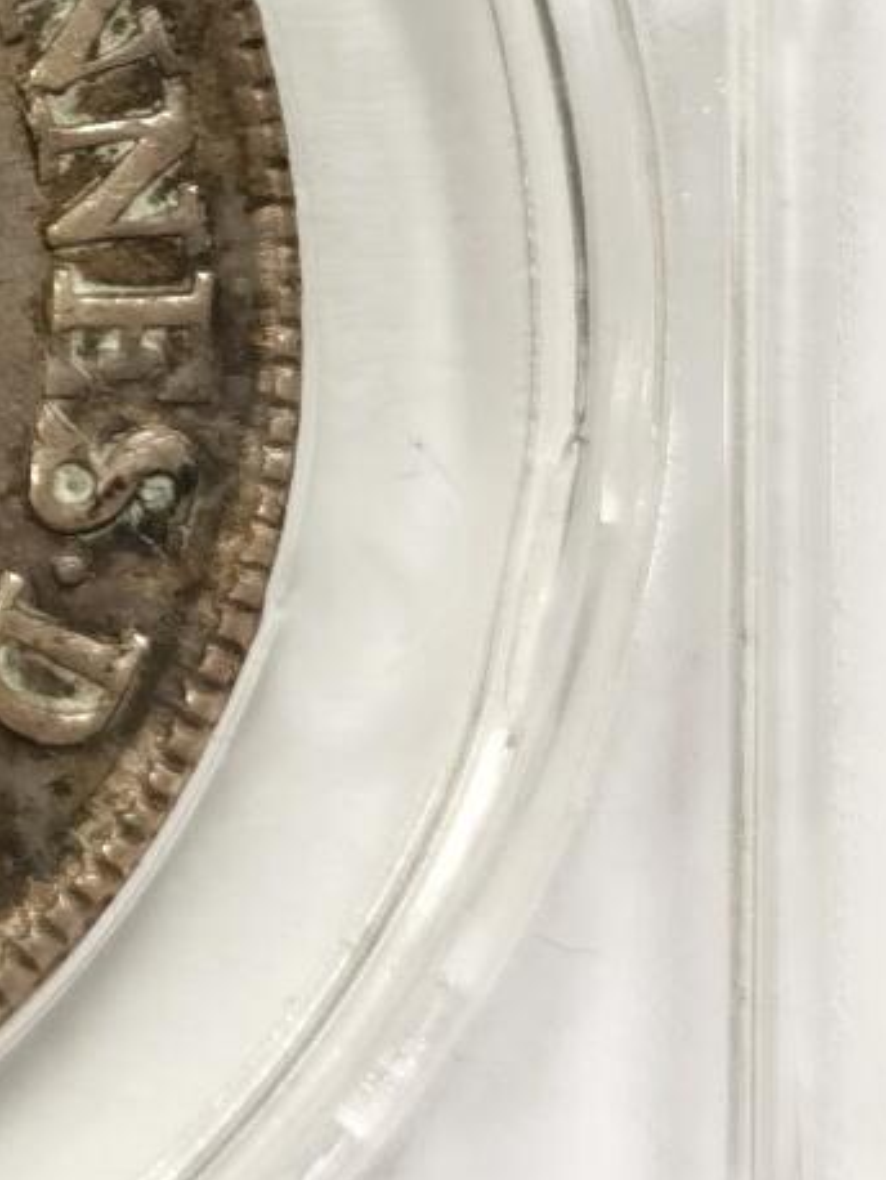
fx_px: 7228
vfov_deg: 9.2
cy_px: -330
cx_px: -659
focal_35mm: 212
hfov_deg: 6.9
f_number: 16
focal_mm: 5.56
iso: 160
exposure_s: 1/100
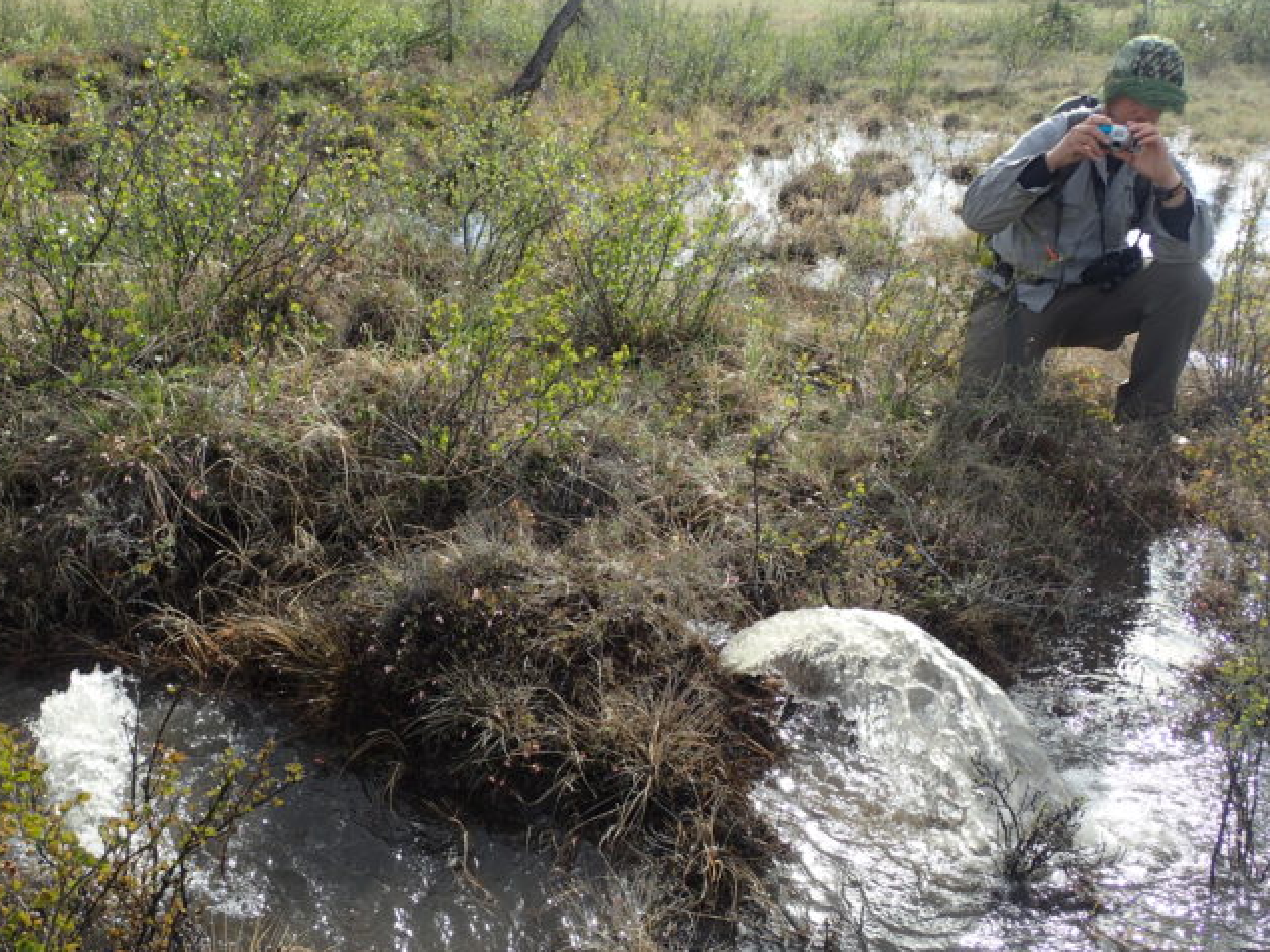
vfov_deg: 39.7
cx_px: 623
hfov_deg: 51.4
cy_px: 482
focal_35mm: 36
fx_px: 1321
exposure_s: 1/500
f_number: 3.5
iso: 100
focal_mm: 6.42
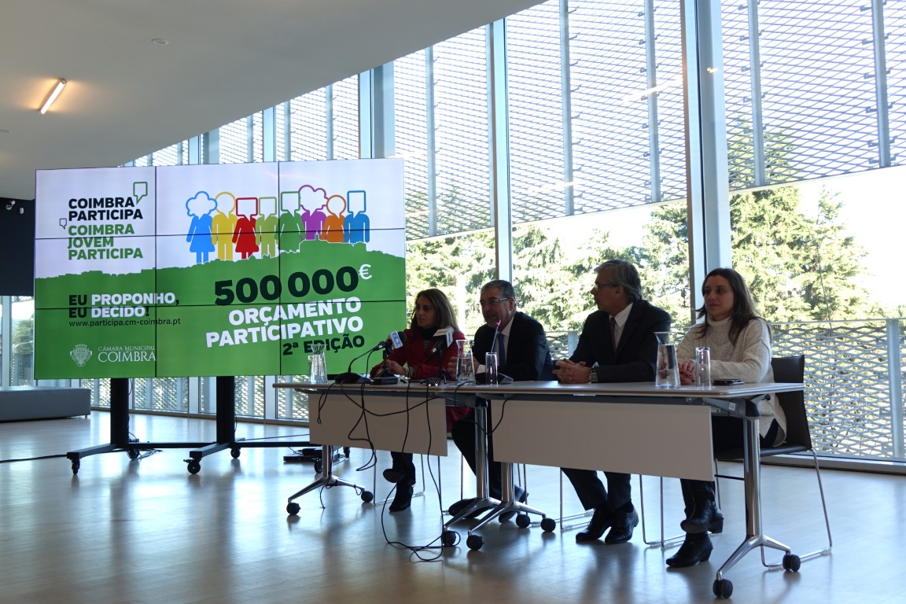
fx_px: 906
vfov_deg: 36.9
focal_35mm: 36
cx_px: 453
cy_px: 302
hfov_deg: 53.1
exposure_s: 1/40
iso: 64
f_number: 2.8
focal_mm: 13.1
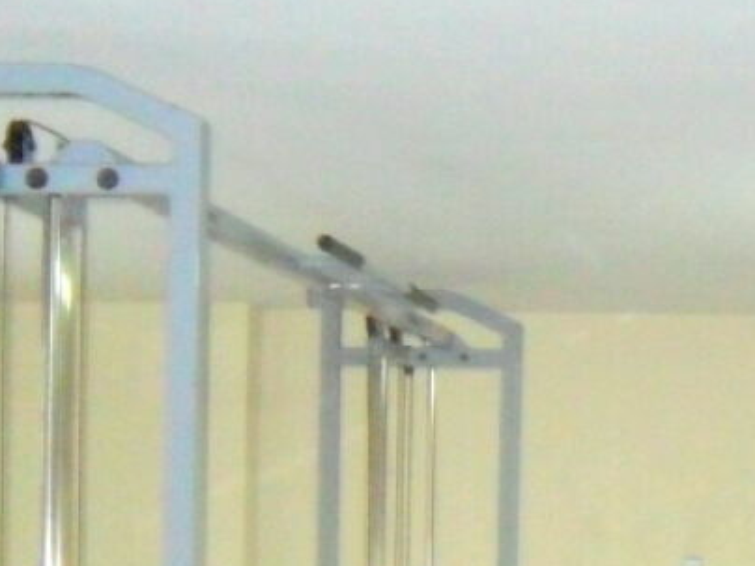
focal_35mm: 111
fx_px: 2421
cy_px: 588
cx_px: 1069
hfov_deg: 16.4
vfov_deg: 13.1
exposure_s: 1/45
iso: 320
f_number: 3
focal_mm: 6.3
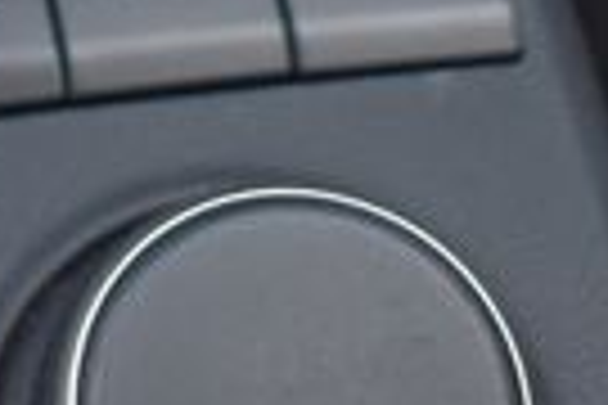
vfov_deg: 6.2
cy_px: -425
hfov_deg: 9.4
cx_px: -212
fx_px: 3614
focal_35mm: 214
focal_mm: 30
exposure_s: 1/200
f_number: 4.2
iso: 800
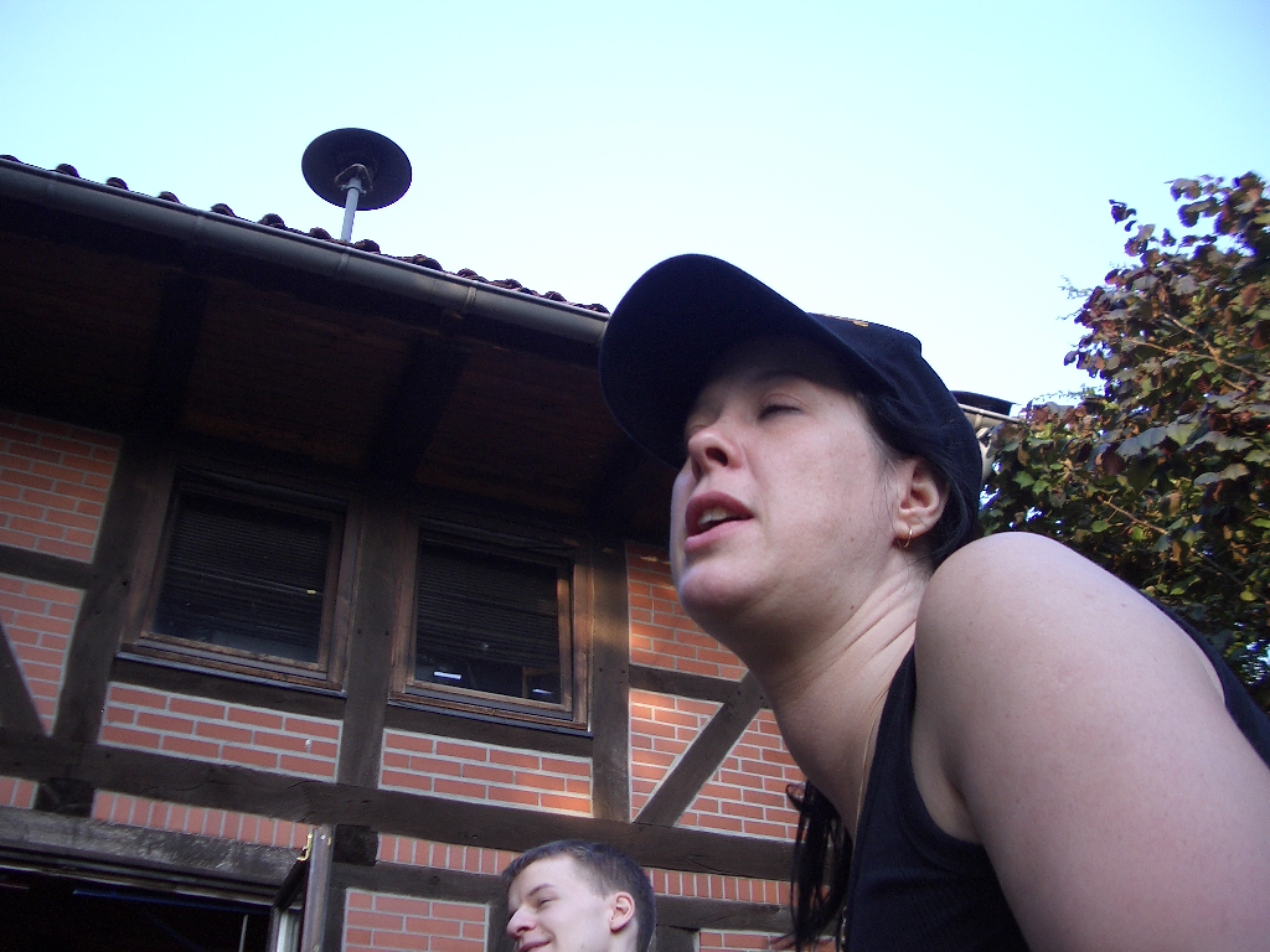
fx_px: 1284
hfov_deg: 52.6
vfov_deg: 40.7
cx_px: 635
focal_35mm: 35
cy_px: 476
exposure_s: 1/125
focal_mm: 5.8
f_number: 2.6
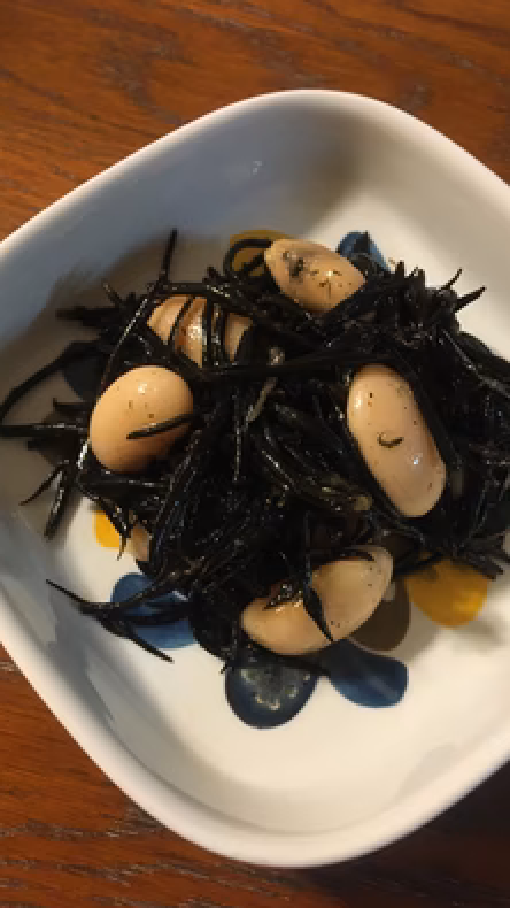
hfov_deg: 36.6
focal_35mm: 32
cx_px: 280
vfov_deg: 61.0
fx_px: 770
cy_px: 455
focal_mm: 4.15
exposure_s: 1/30
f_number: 2.2
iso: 200
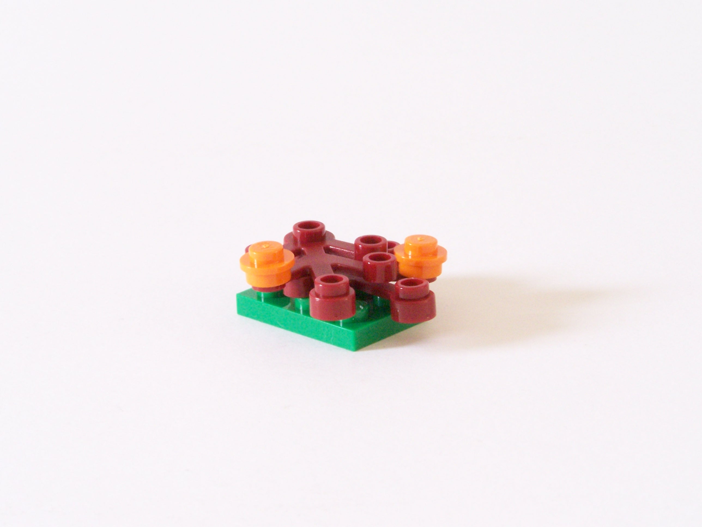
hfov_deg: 15.4
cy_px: 264
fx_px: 2596
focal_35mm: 128
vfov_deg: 11.6
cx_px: 351
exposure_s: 1/4
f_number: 8
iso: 400
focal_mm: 21.2
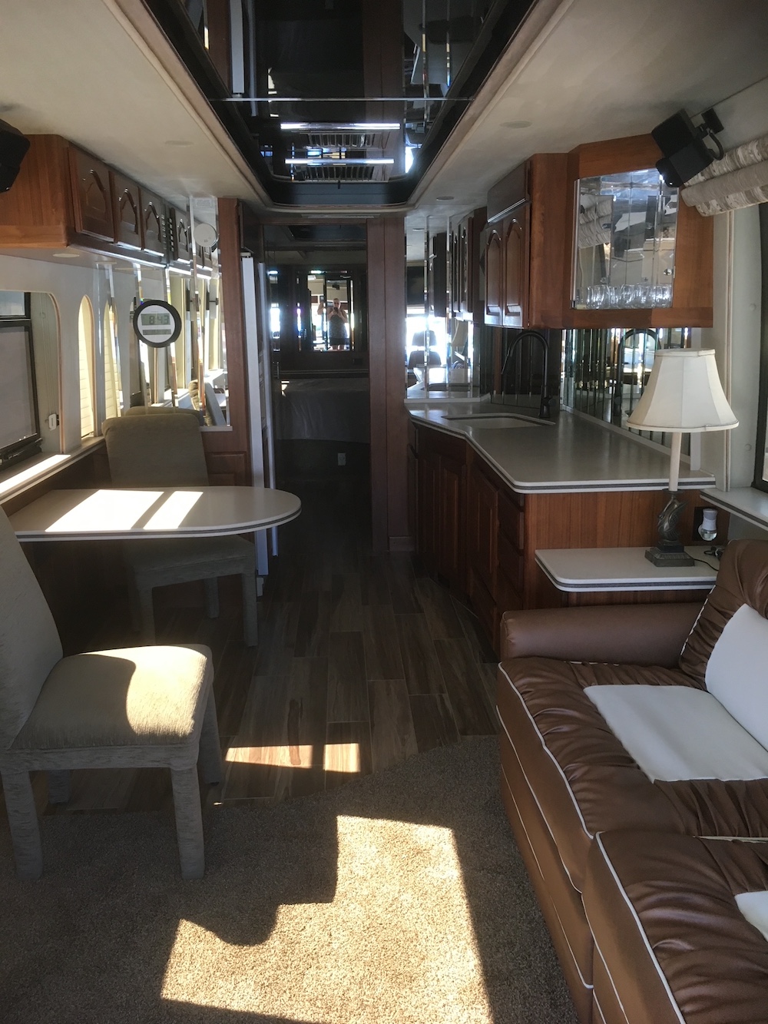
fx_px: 858
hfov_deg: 48.2
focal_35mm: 29
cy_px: 512
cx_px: 384
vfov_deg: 61.7
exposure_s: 1/30
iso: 40
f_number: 2.2
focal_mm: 4.15
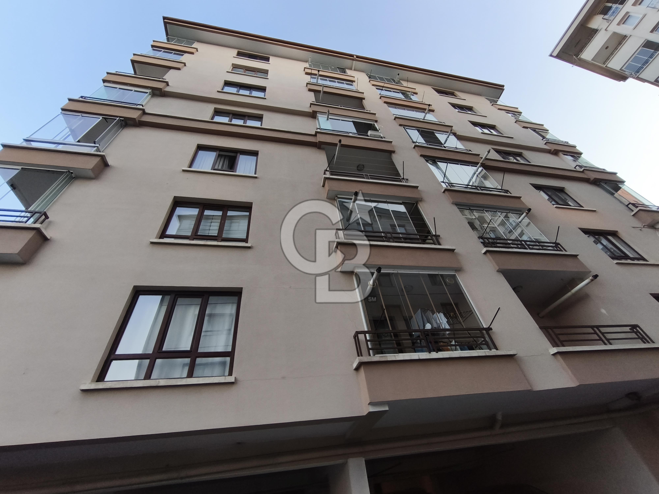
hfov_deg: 98.2
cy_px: 247
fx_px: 286
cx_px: 330
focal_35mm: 15
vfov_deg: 81.7
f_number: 2.2
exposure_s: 1/100
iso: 64
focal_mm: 1.91
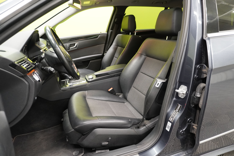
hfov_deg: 73.7
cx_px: 117
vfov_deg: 53.1
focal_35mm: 24
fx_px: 156
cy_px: 78
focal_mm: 16
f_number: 3.5
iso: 1600
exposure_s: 1/30
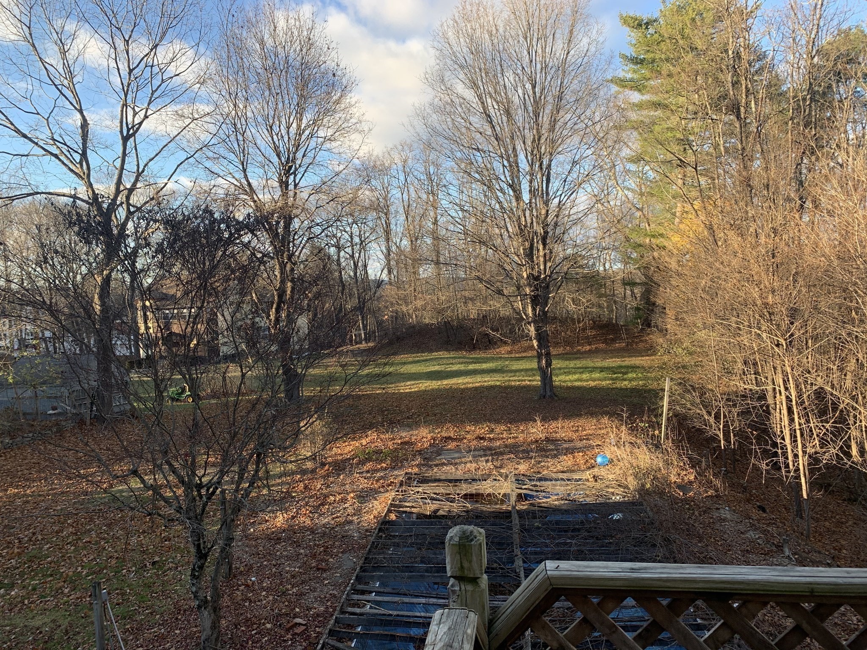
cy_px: 325
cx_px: 434
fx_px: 651
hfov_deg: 67.3
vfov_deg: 53.1
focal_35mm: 26
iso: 25
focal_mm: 4.25
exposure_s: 1/404
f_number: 1.8
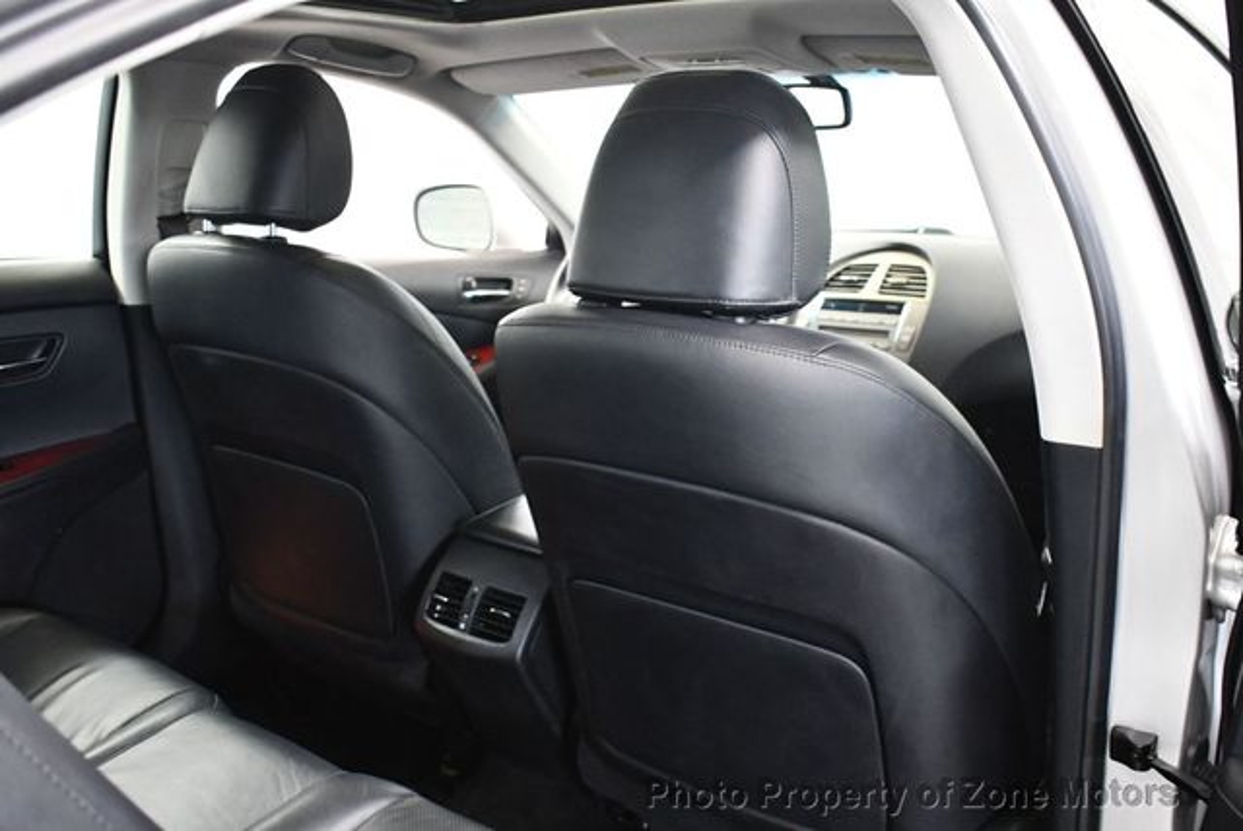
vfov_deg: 36.9
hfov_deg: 53.1
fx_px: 1244
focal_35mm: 36
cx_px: 622
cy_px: 416
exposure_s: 1/60
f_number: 3.5
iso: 4000
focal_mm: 18
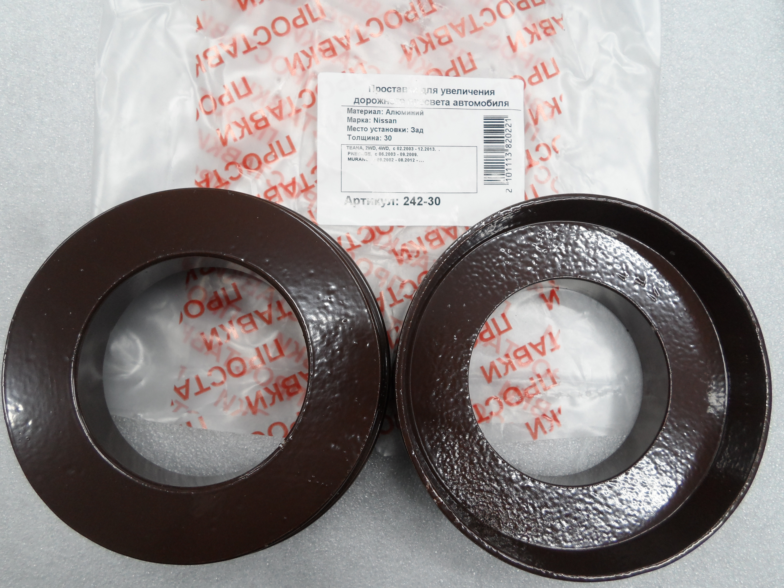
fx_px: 566
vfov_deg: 54.9
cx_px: 392
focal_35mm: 25
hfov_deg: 69.4
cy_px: 294
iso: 100
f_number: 2.5
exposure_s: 1/30
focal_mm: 4.5
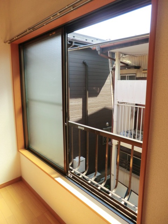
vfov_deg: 71.6
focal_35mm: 24
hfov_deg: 56.8
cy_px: 112
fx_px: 155
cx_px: 84
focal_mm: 4.3
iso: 80
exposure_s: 1/125
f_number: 3.2
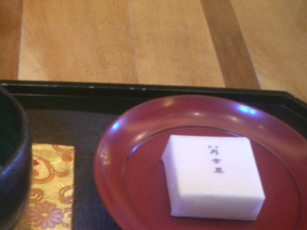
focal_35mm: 69
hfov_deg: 27.3
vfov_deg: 20.9
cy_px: 202
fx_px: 612
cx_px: 39
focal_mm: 6.3
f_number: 3.1
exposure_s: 1/3.33
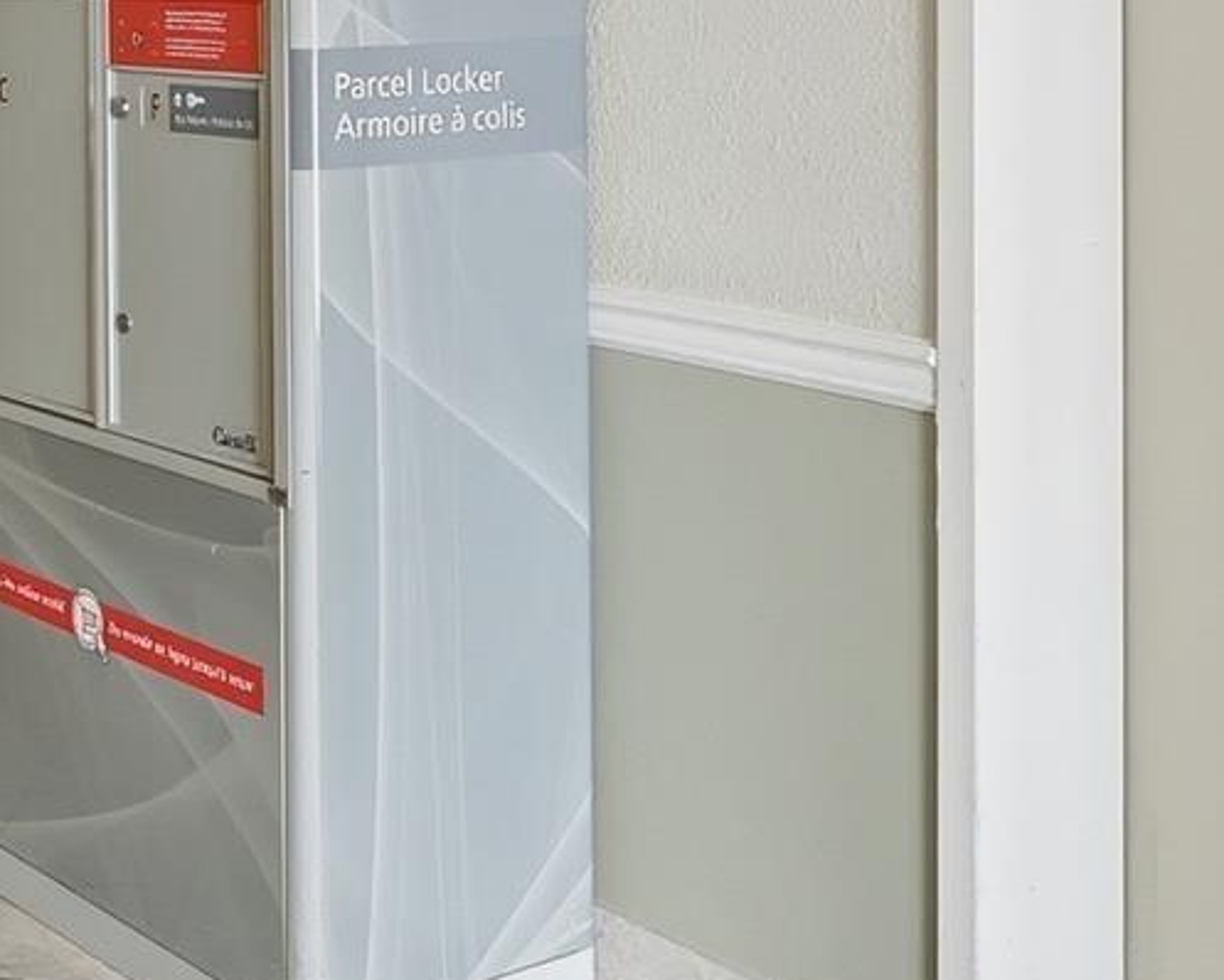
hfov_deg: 27.8
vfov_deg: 22.0
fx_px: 2392
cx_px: 158
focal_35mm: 66
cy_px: -87
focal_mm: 14
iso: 100
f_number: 8
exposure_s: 1/8
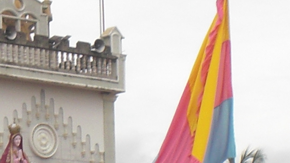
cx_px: 90
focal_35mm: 223
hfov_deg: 9.7
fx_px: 1715
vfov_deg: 5.4
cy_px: 225
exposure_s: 1/400
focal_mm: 6.3
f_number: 5.6
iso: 64
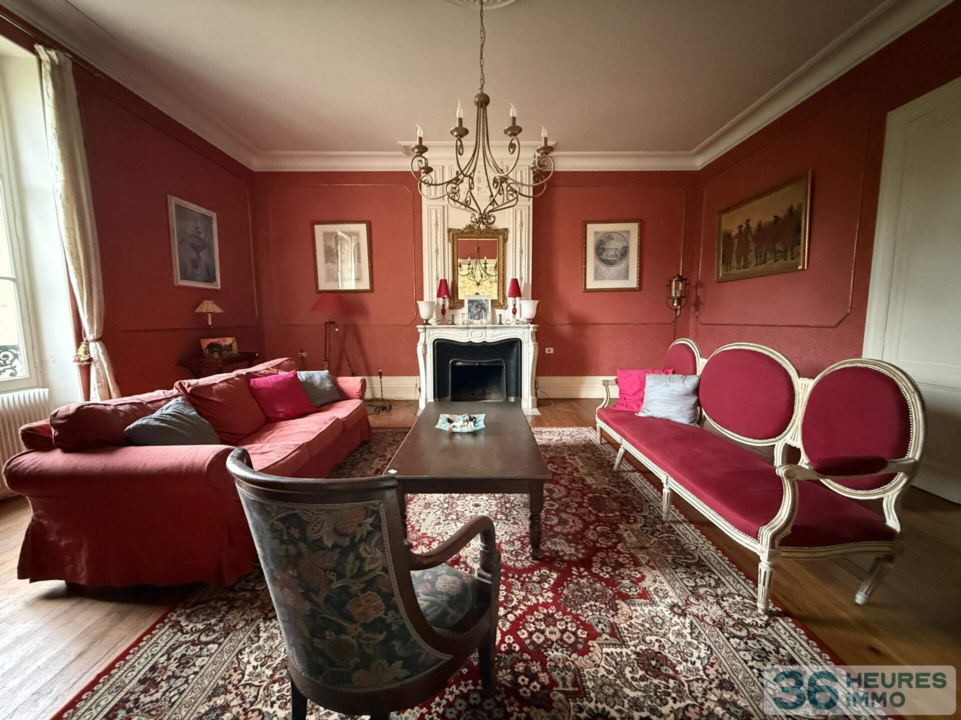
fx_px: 389
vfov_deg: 85.7
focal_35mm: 14
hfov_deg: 102.1
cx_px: 480
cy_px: 360
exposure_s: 1/49
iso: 1250
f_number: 2.2
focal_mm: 2.22
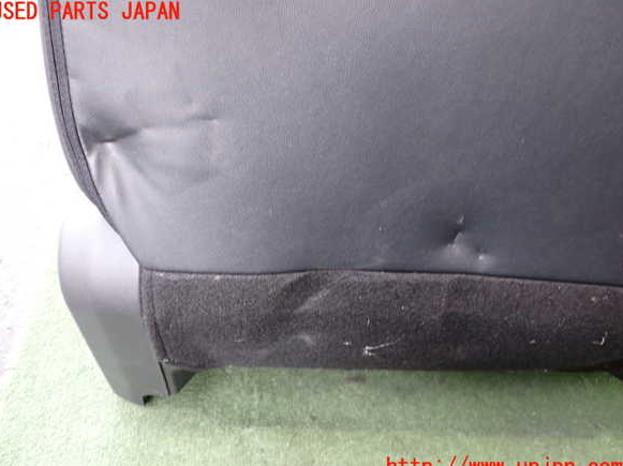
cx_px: 307
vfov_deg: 45.4
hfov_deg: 58.4
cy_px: 240
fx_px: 558
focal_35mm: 31
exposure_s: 1/30
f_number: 2.3
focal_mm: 5.4
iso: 320
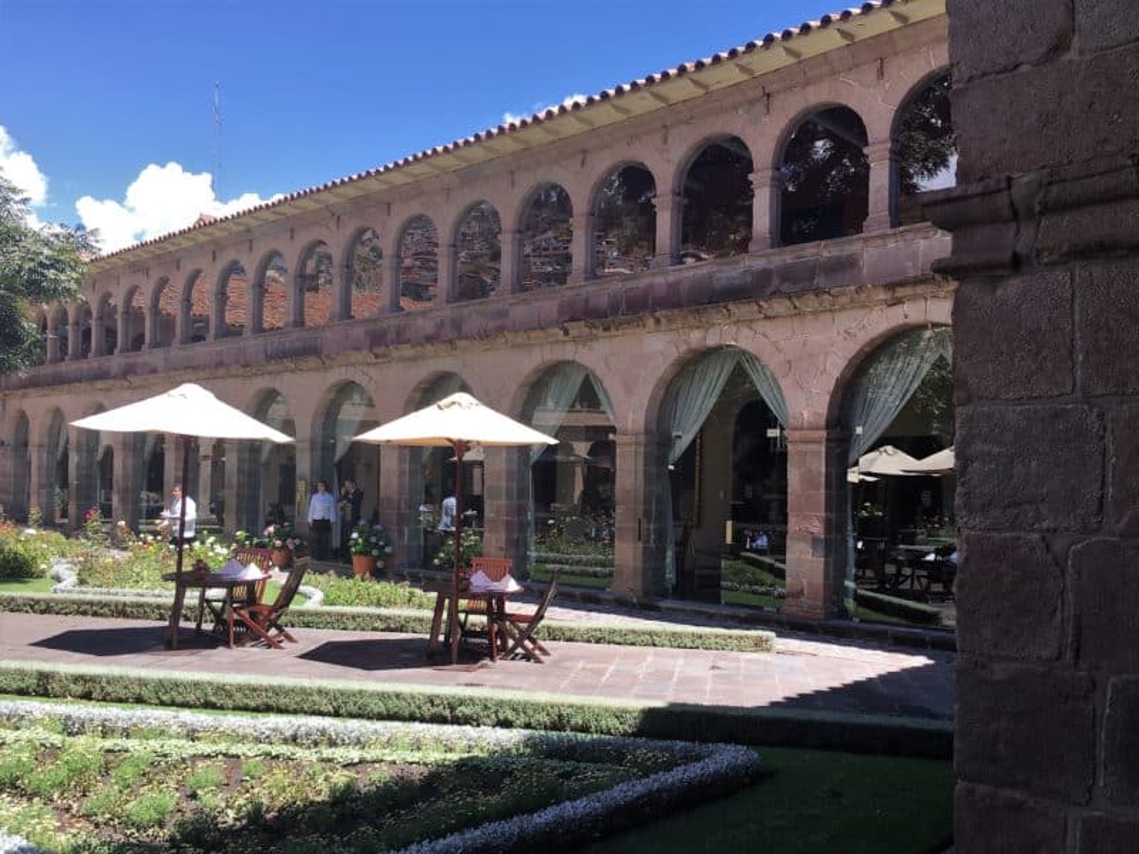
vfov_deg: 48.2
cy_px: 427
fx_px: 954
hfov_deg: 61.7
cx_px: 570
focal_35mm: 29
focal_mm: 4.15
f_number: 2.2
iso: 25
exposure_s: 1/530
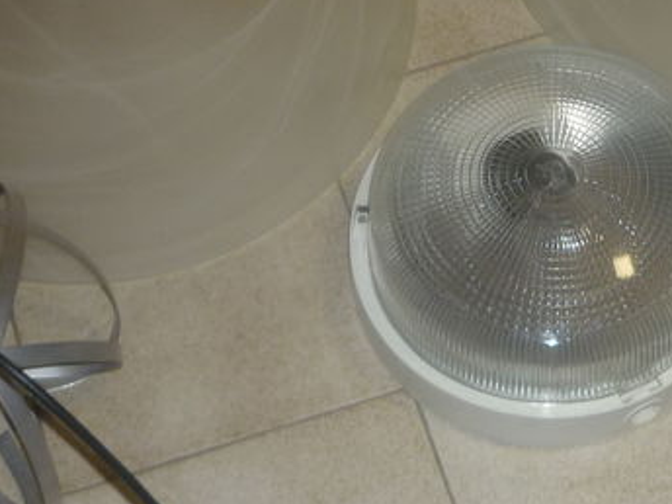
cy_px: 256
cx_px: 598
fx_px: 1864
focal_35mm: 96
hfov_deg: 20.1
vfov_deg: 15.4
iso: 100
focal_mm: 5.5
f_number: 2.8
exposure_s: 1/30
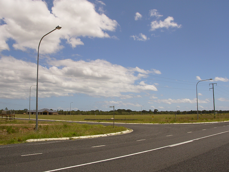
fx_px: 251
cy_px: 86
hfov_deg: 49.0
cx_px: 114
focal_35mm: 38
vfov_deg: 37.7
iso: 50
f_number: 4.9
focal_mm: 6.3
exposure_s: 1/966
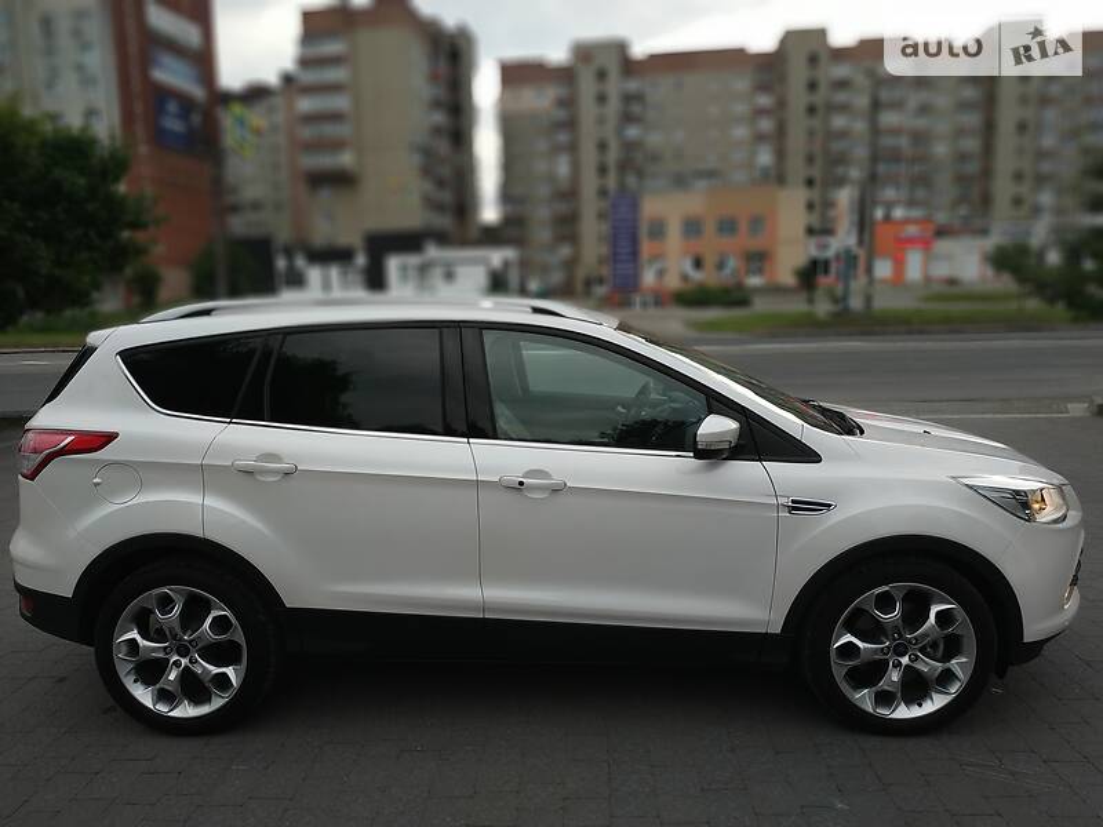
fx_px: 765
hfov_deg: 71.6
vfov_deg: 56.8
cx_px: 552
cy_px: 414
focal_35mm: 24
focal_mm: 3.9
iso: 100
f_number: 1.9
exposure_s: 1/266
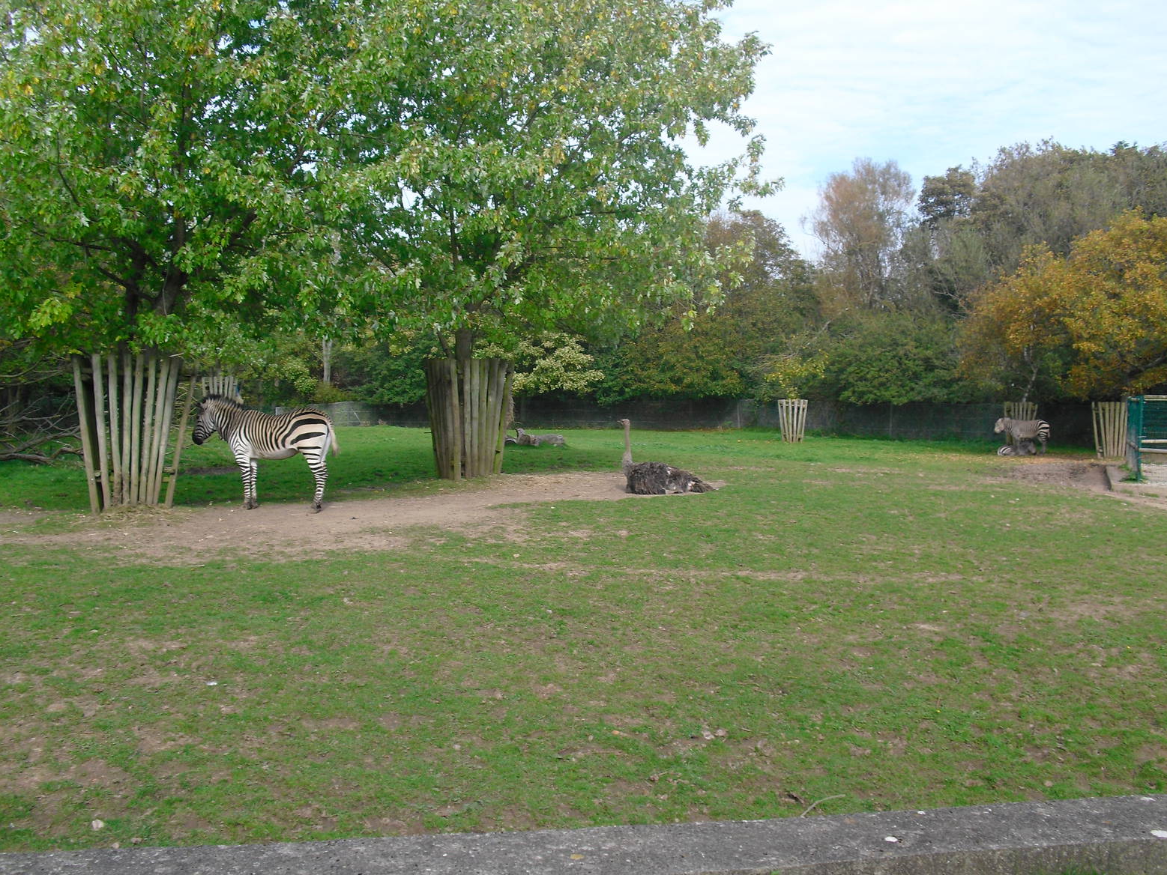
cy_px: 443
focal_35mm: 37
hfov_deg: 50.1
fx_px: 1247
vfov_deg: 38.7
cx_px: 575
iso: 100
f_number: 7.8
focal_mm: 6.3
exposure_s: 1/100
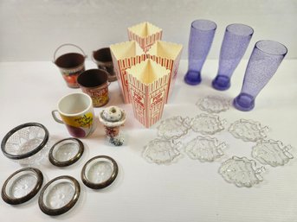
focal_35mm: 23
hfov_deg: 73.9
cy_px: 111
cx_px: 148
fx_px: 197
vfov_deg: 58.8
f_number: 1.8
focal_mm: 5.4
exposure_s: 1/120
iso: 100
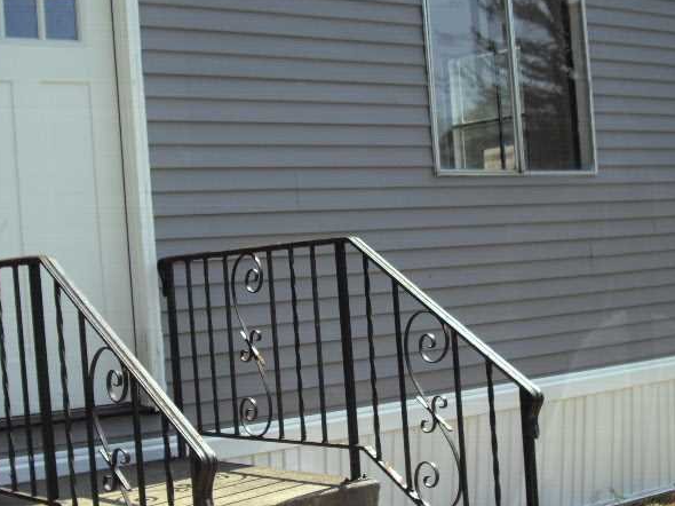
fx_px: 1286
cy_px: 269
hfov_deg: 29.4
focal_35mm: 66
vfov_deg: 22.2
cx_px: 294
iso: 64
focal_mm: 7.9
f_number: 2.8
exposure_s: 1/320
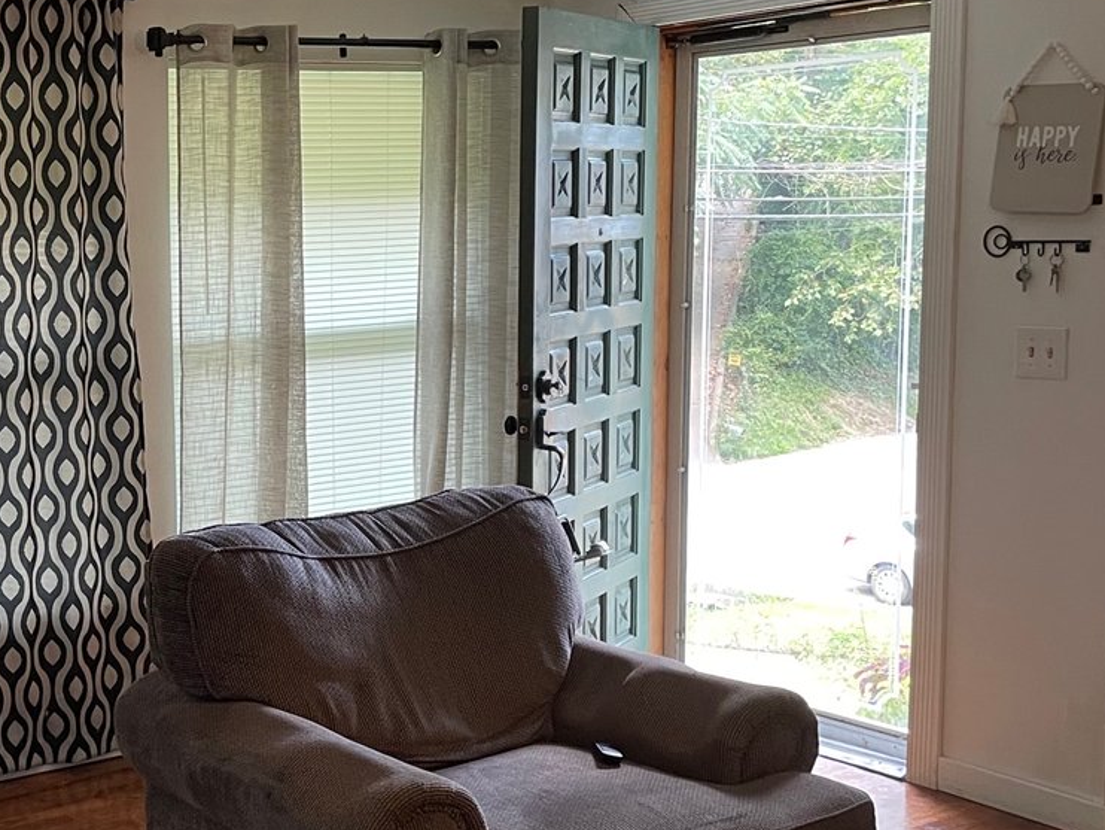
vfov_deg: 27.5
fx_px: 1692
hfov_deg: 33.9
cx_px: 74
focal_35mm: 53
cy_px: 442
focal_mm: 4.2
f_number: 1.6
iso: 125
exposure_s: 1/60
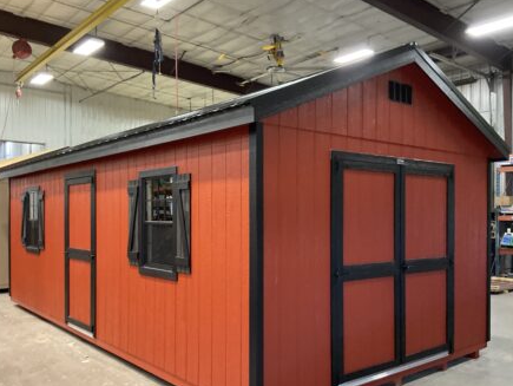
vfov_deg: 41.8
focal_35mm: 34
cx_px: 257
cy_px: 220
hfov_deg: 53.9
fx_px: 504
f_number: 1.8
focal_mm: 3
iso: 200
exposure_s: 1/60
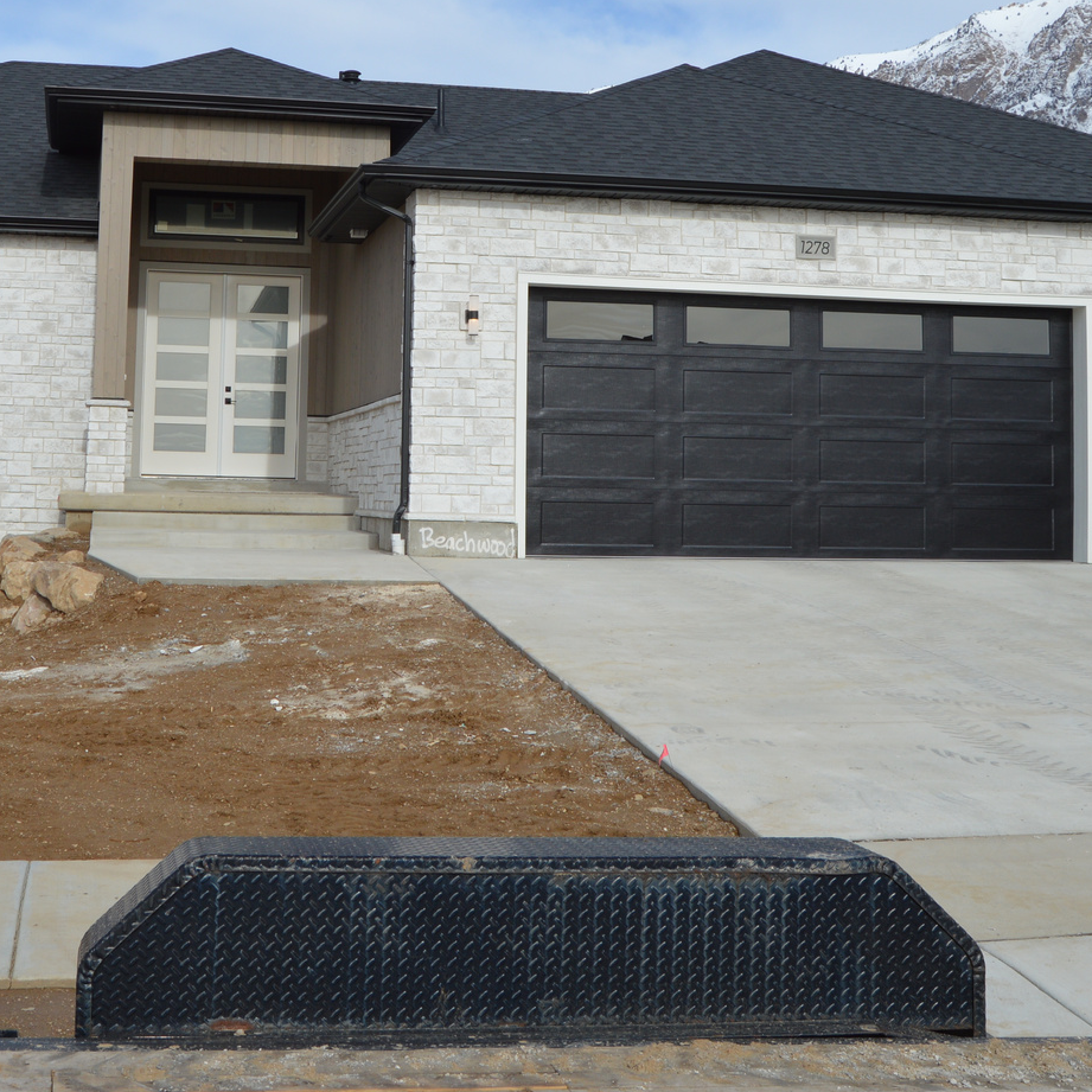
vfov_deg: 32.9
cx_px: 451
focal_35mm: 51
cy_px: 298
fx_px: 1820
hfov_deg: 33.3
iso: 100
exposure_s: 1/320
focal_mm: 18
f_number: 9
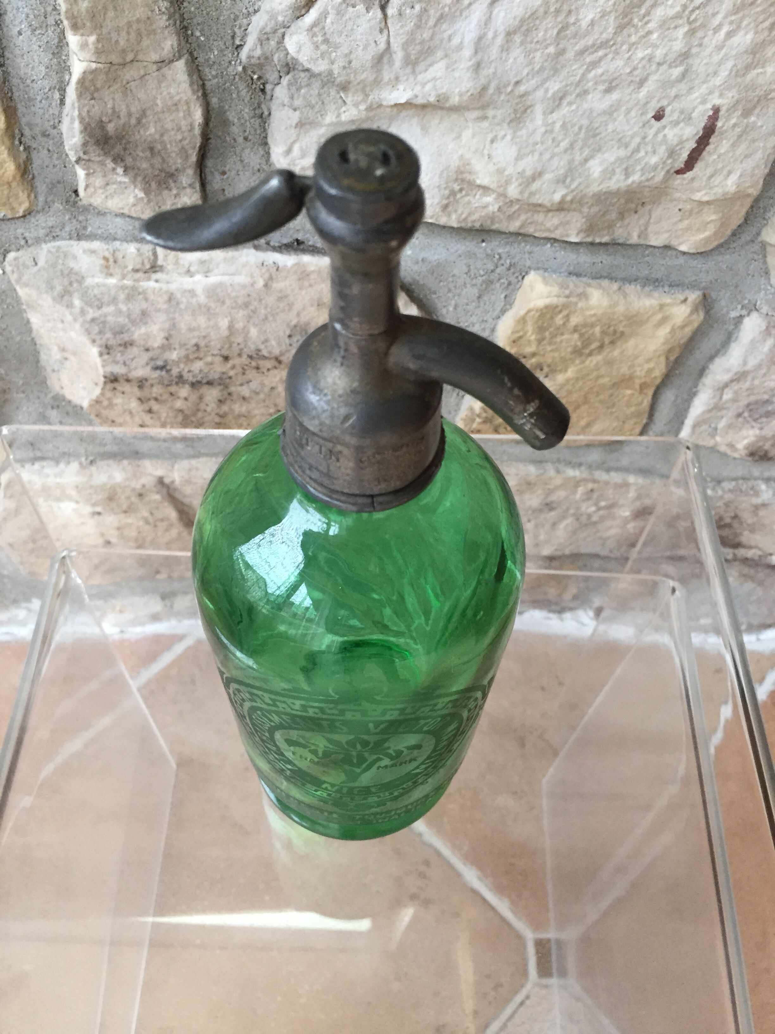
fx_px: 866
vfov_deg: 61.7
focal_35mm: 29
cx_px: 388
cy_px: 517
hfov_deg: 48.2
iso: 160
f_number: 2.2
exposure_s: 1/30
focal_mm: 4.15
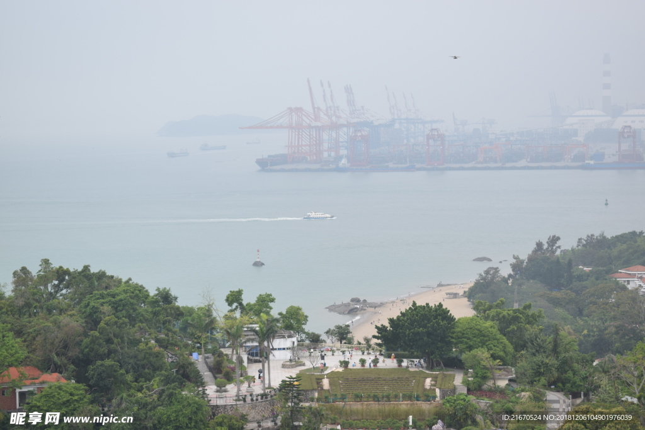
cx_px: 322
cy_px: 215
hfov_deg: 24.6
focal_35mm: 82
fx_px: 1478
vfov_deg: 16.6
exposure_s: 1/320
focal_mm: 55
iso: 160
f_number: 6.3
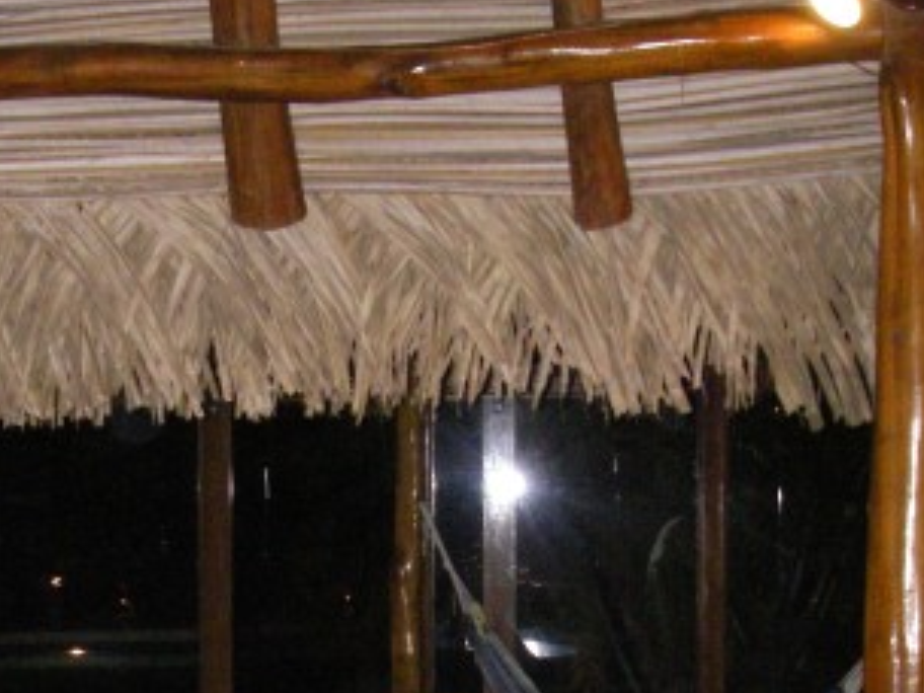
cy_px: 672
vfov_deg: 19.2
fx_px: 2002
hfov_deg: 25.5
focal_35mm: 75
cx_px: 173
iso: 400
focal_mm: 6.3
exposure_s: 1/40
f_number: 3.3
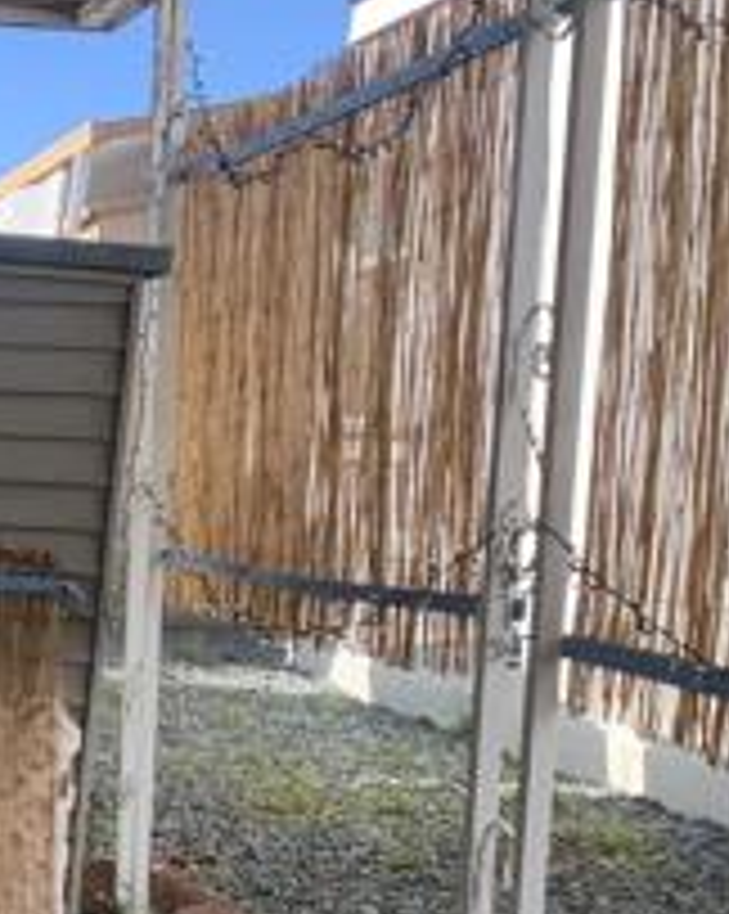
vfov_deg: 23.5
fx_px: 2161
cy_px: 729
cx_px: -666
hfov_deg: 15.7
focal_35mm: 80
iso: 25
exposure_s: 1/597
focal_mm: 4.25
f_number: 1.8
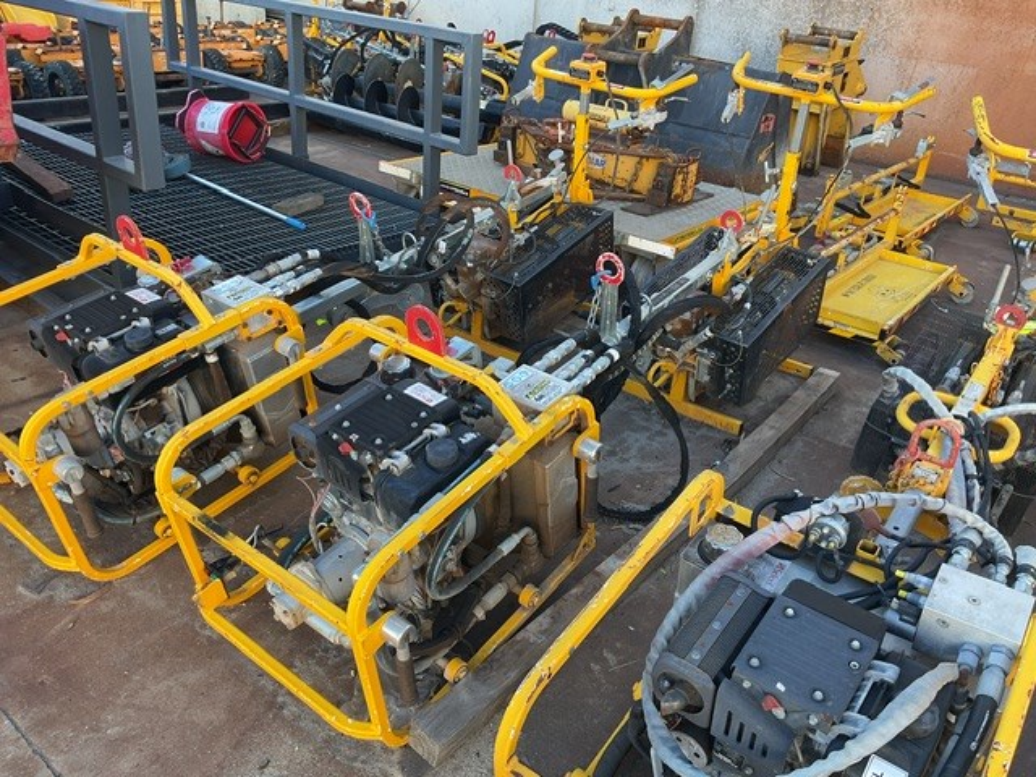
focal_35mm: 29
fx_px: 868
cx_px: 518
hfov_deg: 61.7
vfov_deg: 48.2
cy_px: 388
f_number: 1.8
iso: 20
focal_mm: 3
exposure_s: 1/120
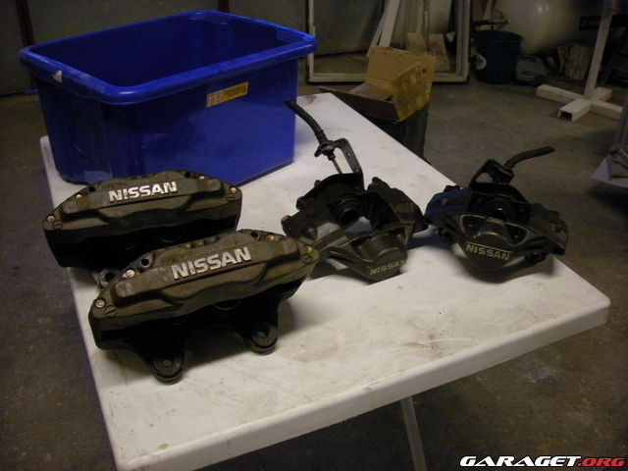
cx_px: 314
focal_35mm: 35
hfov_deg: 52.6
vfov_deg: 40.7
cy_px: 236
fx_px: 635
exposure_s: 1/55.4
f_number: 2.8
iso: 400
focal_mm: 5.7
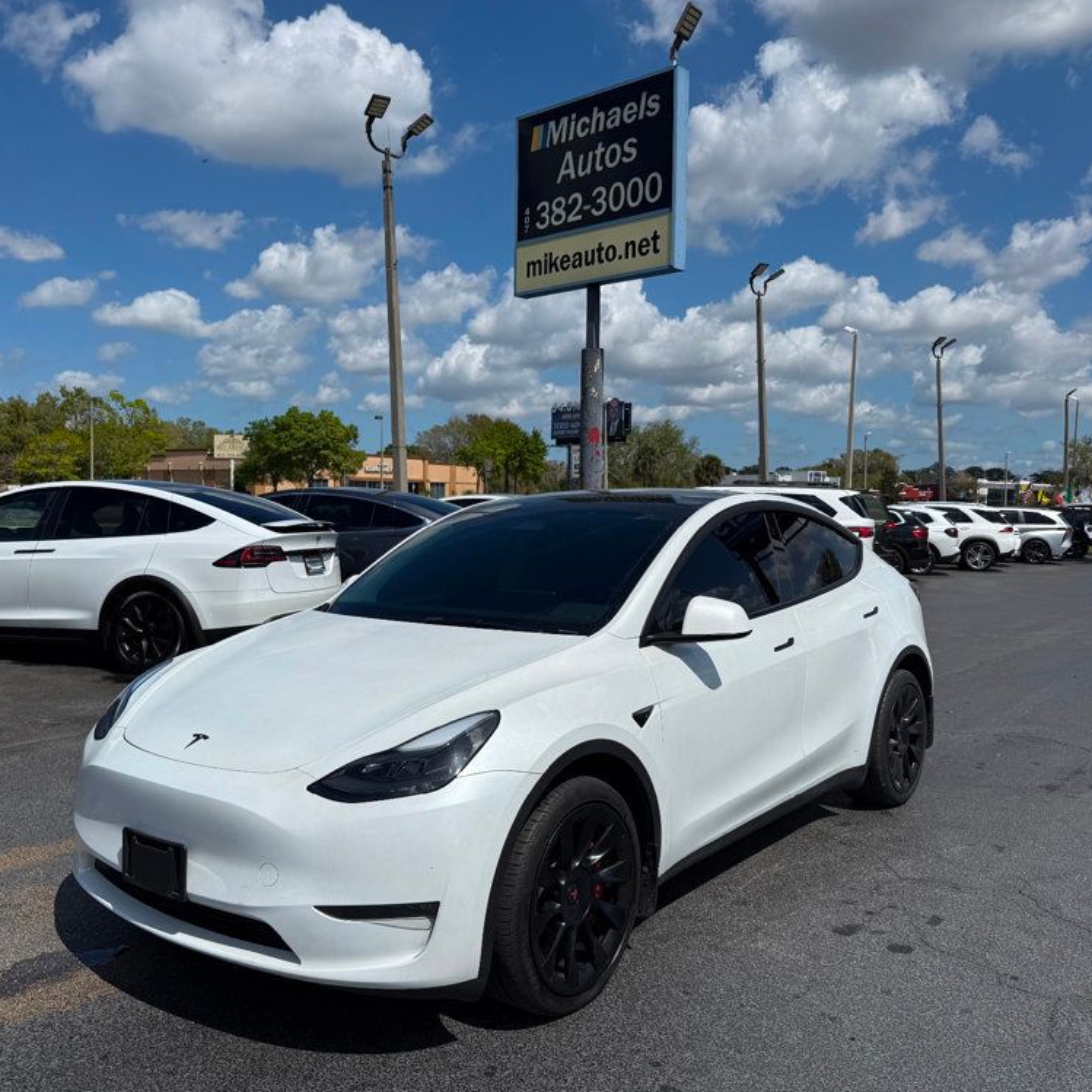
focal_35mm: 29
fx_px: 1035
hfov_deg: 55.5
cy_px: 551
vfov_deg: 55.6
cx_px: 493
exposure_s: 1/14286
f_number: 1.78
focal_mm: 6.76
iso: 80
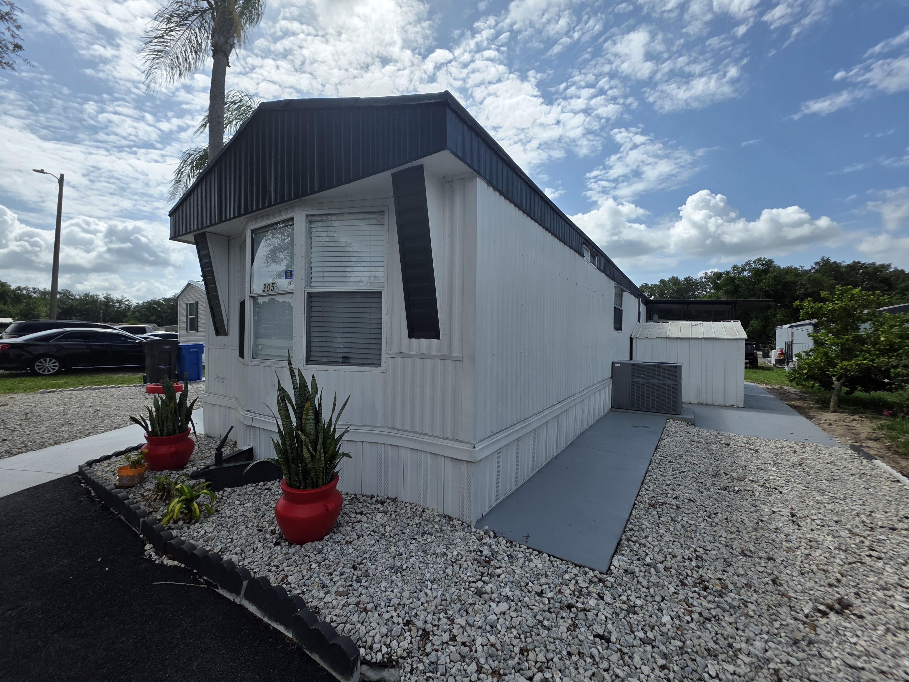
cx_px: 454
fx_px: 341
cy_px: 341
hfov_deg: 106.2
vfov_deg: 89.9
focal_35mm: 13
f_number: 1.9
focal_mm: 2.2
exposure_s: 1/3637
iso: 40
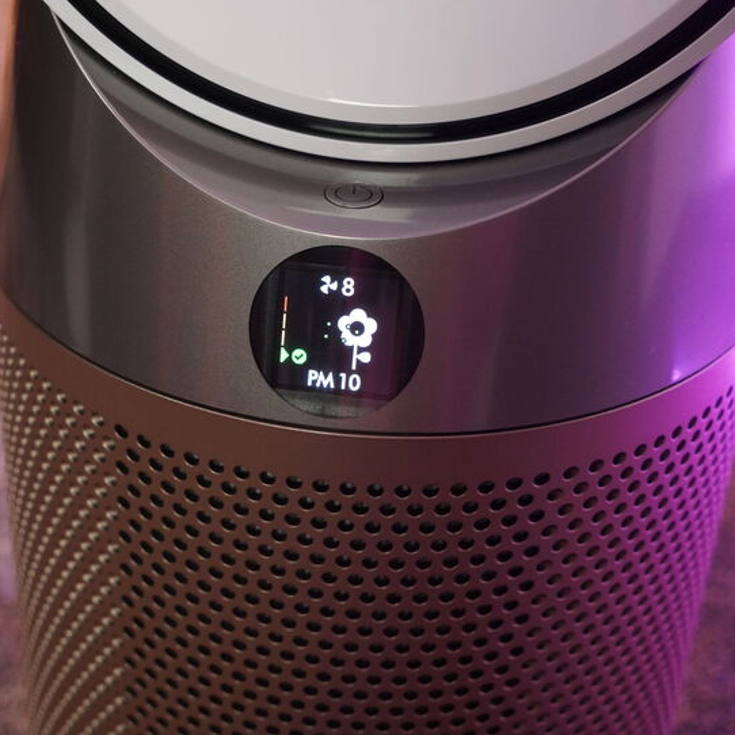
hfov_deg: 28.0
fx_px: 1465
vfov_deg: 28.2
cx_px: 264
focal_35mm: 61
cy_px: 362
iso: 5000
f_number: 7.1
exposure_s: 1/160
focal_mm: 47
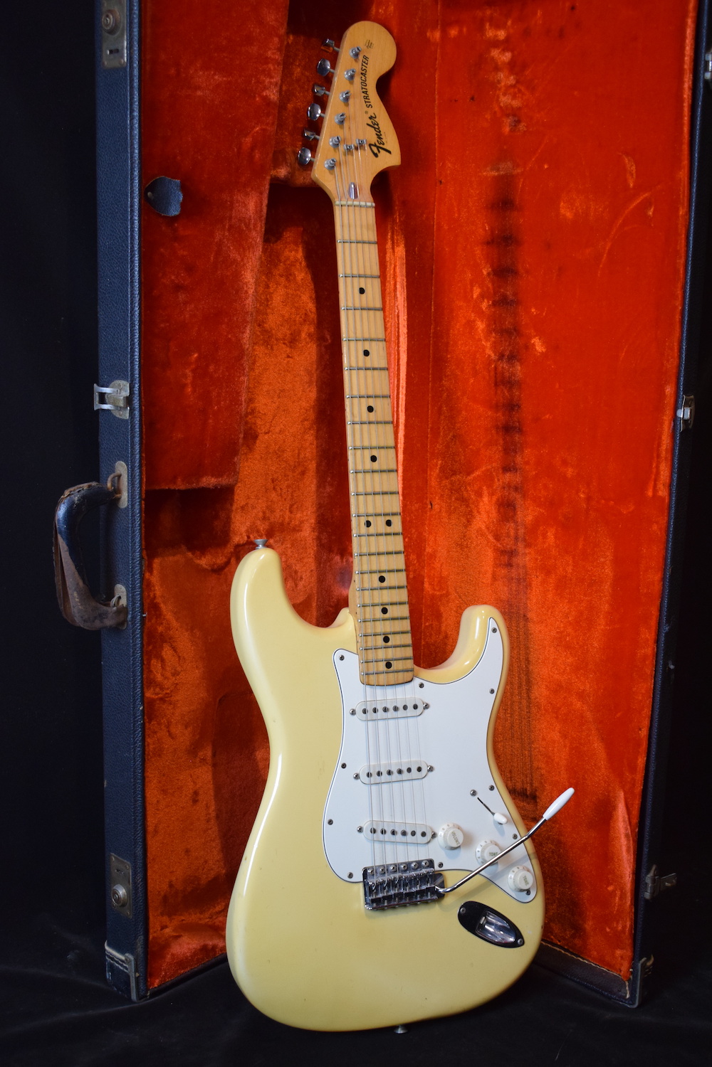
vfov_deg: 43.6
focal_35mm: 45
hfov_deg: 29.9
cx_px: 356
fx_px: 1335
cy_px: 534
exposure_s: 1/60
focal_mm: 30
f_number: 4.2
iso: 1600
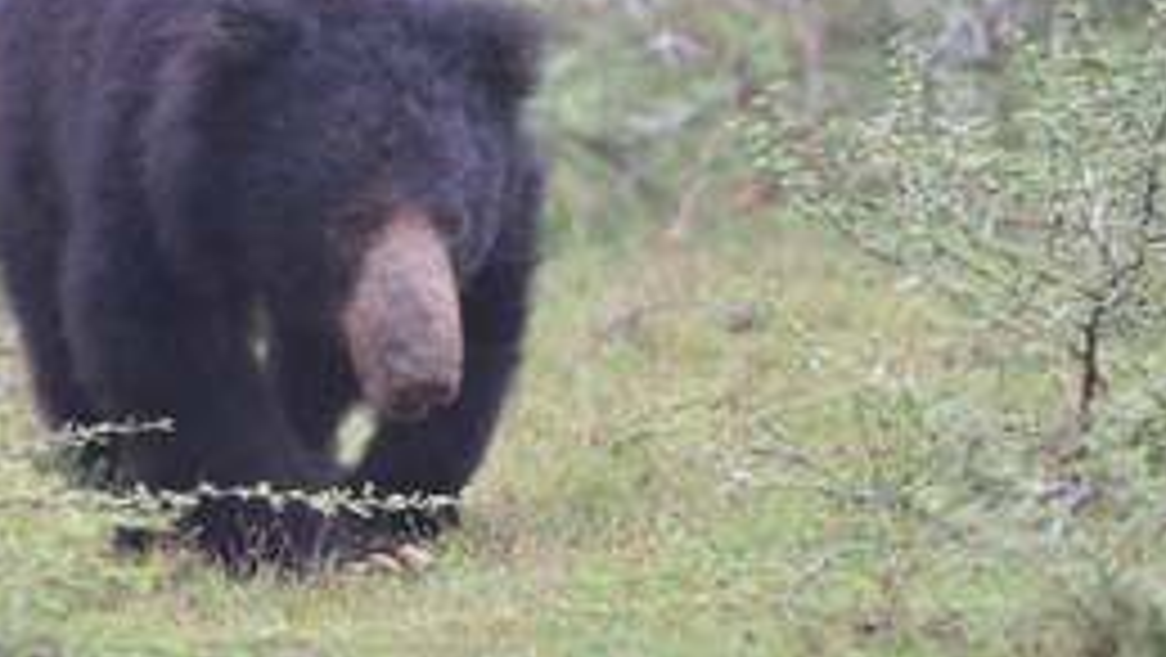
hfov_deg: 1.9
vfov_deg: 1.0
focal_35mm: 1166
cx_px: 320
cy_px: 86
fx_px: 36069
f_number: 6.3
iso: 900
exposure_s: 1/125
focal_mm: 600
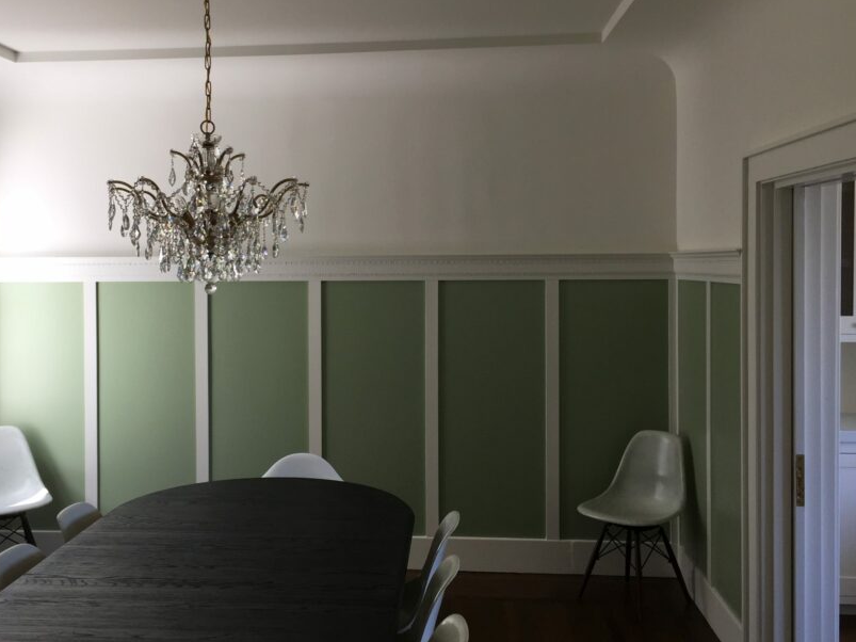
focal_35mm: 37
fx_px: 915
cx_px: 353
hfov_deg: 49.9
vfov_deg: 38.6
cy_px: 302
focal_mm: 4.15
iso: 40
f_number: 2.2
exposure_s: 1/120
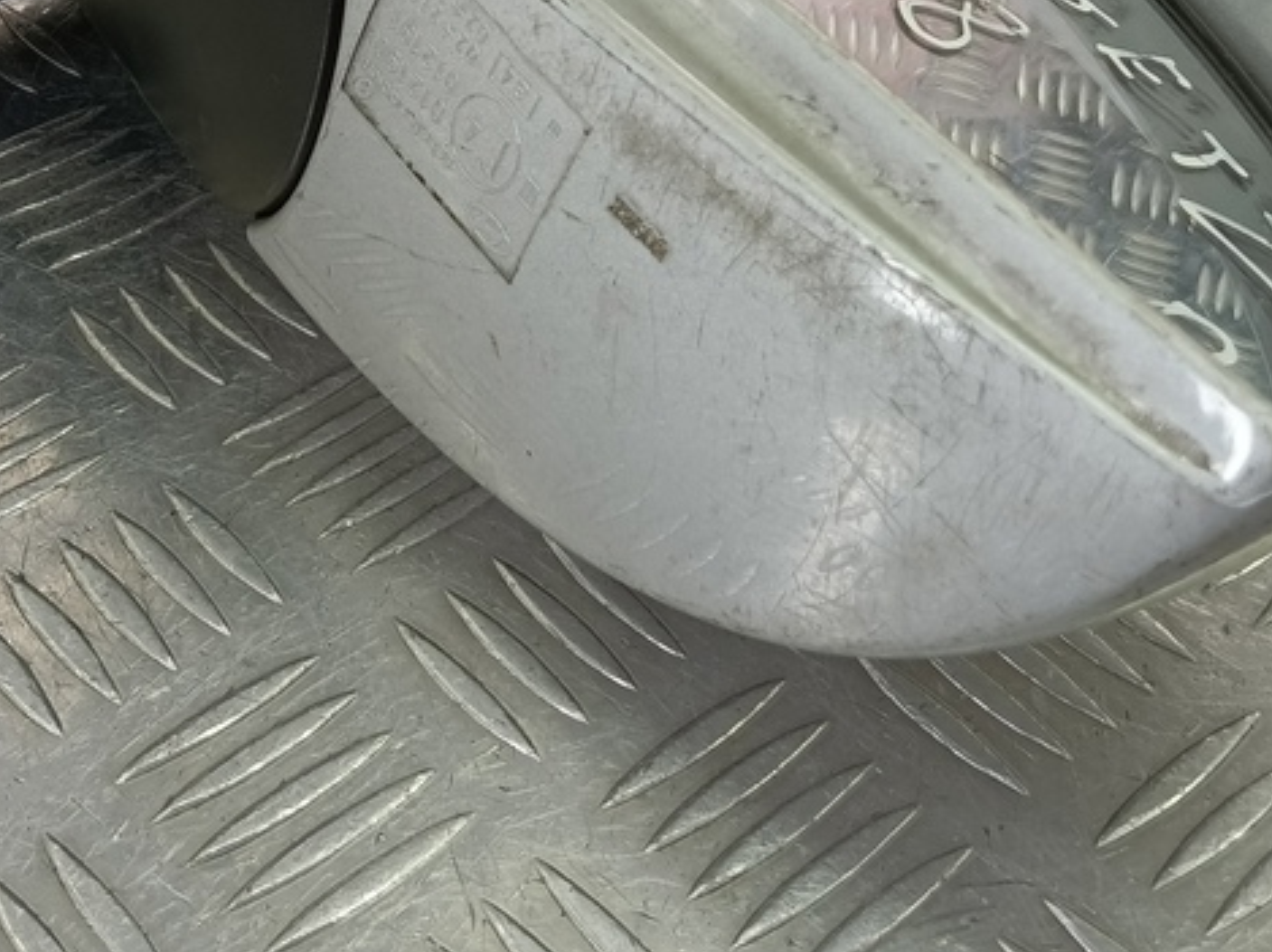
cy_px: -16
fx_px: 2166
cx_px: 675
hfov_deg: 32.7
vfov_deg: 23.7
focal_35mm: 59
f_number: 1.6
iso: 94
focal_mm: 4.11
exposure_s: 1/50
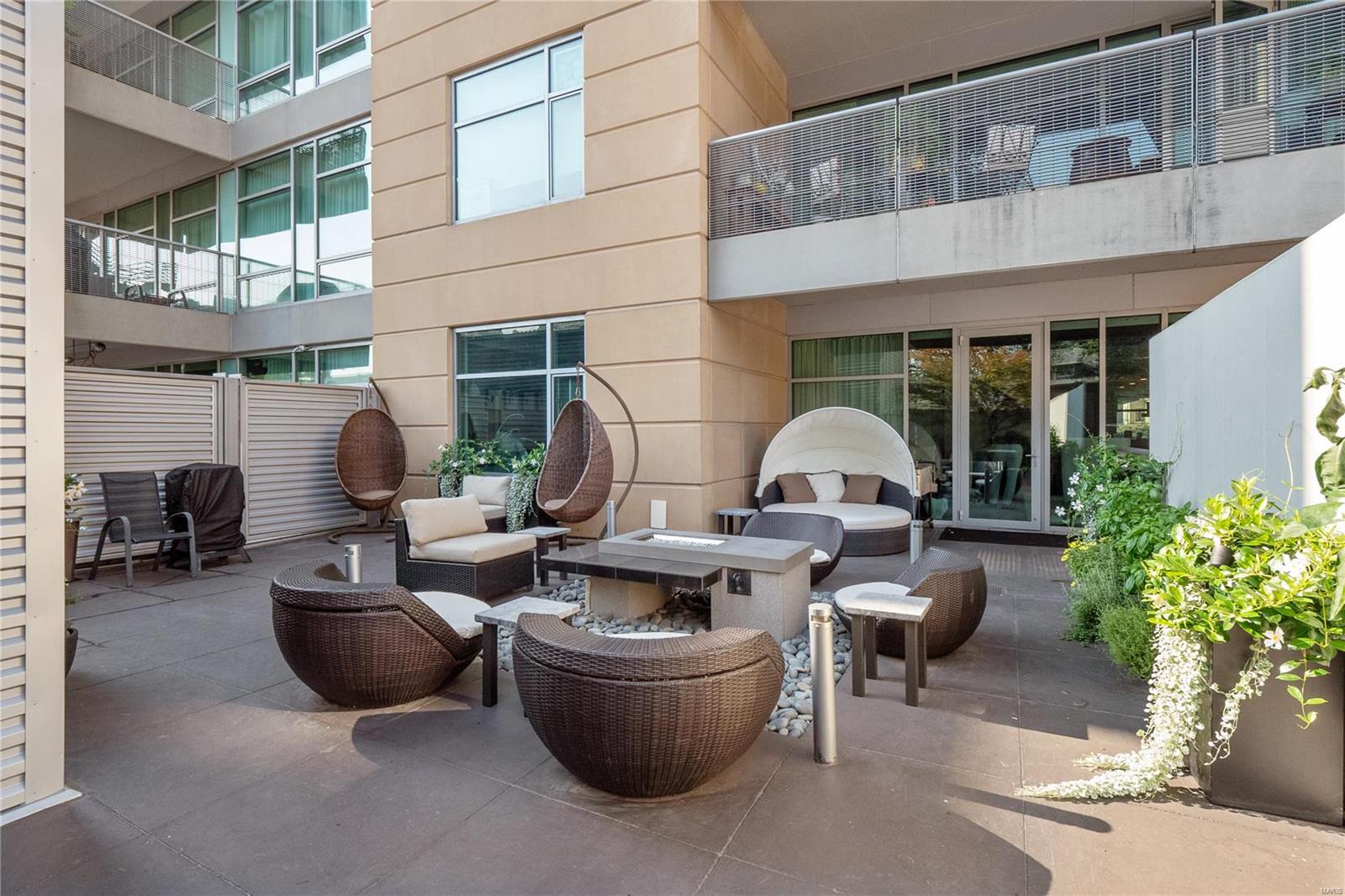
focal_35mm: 16
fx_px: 598
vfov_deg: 73.7
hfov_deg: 96.7
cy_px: 448
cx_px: 672
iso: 400
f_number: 6.3
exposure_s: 1/250
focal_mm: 8
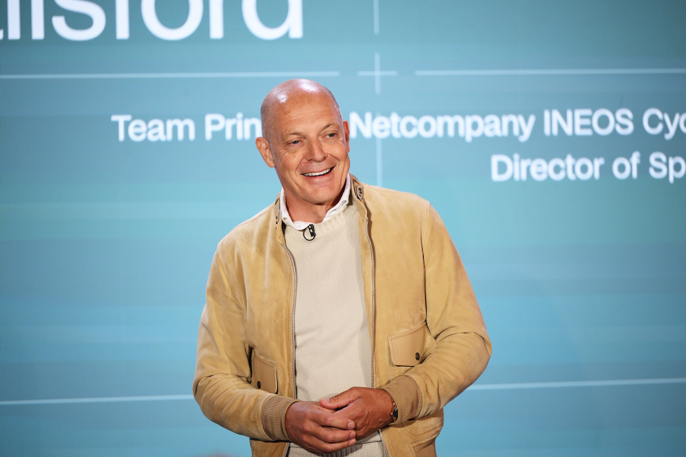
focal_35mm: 175
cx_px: 343
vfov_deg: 7.8
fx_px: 3334
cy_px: 228
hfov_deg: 11.7
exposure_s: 1/222
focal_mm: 175
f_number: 2.8
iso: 800
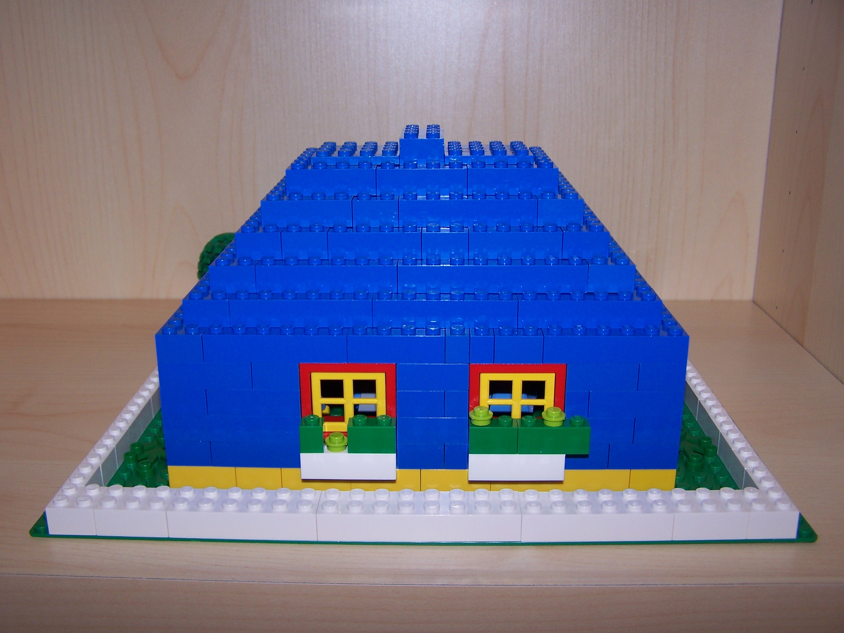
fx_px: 927
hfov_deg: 49.0
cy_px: 316
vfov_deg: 37.7
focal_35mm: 38
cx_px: 422
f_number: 2.8
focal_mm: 6.3
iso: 80
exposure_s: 1/60
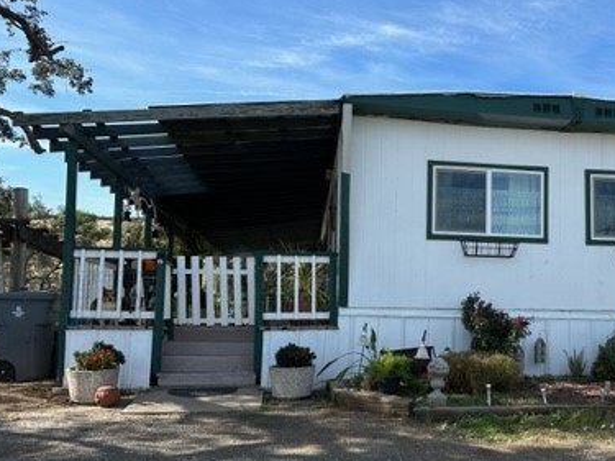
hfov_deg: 44.0
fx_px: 728
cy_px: 256
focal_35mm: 41
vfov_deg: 35.1
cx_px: 477
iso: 80
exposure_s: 1/2967
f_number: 1.78
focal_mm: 6.86
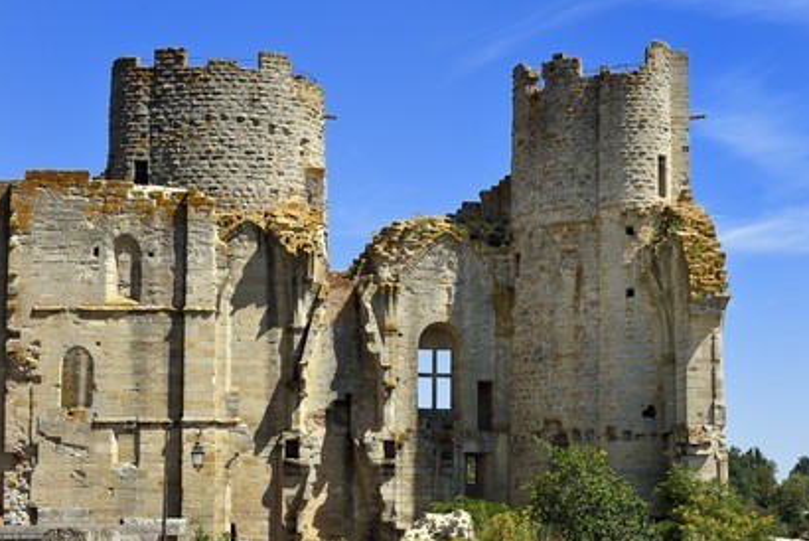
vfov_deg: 15.6
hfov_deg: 23.1
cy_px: 270
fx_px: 1979
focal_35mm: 88
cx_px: 408
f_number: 13
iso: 200
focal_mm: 86
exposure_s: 1/250
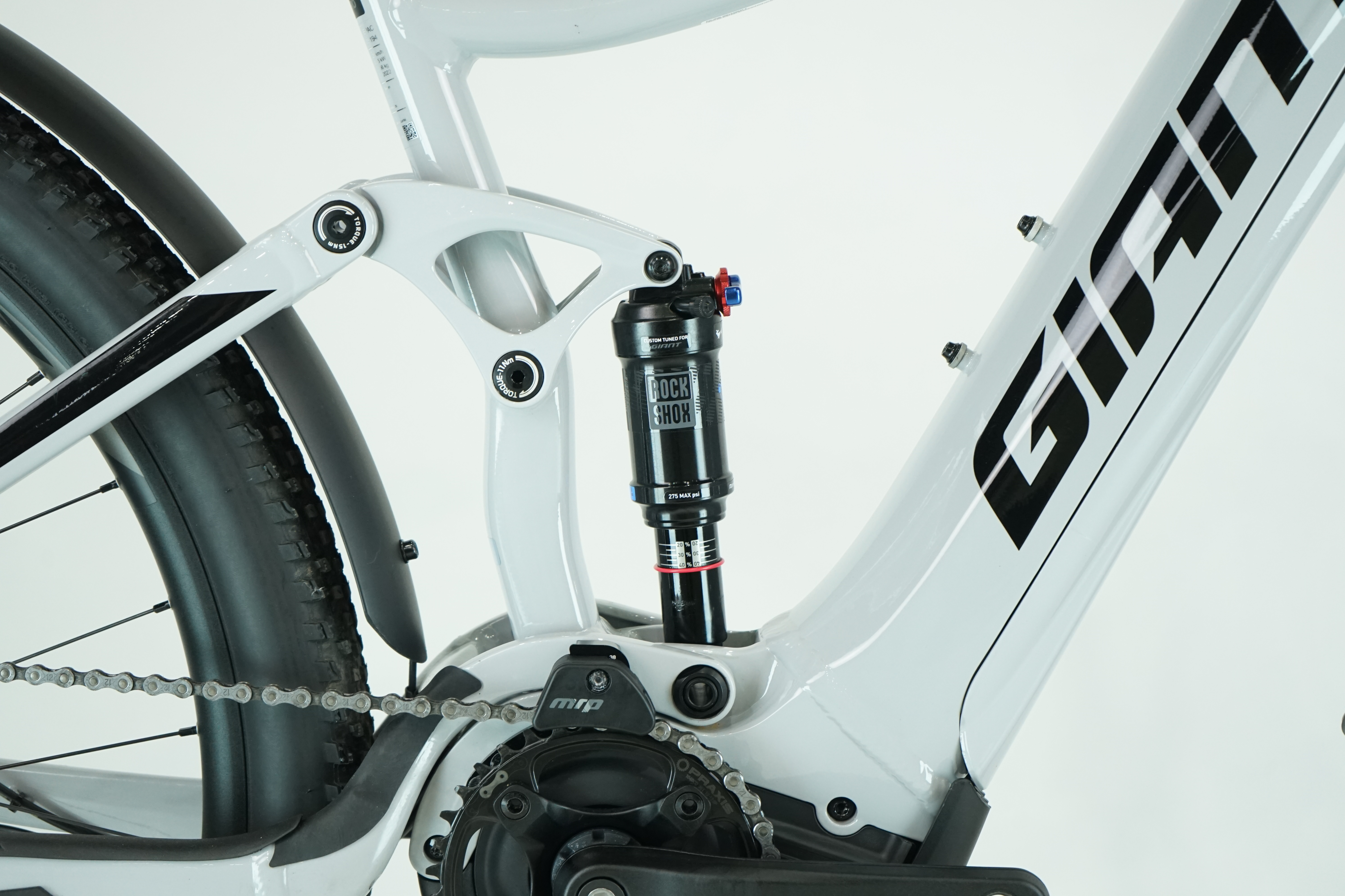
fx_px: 2615
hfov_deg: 28.8
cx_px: 672
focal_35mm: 70
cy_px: 448
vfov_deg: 19.5
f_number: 5.6
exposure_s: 1/200
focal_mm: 70
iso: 1600
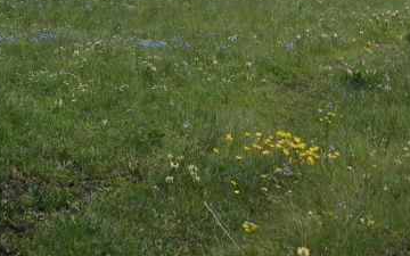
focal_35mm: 184
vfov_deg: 7.0
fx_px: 2056
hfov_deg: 11.4
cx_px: 158
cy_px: -106
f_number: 5.6
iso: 100
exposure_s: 1/500
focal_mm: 50
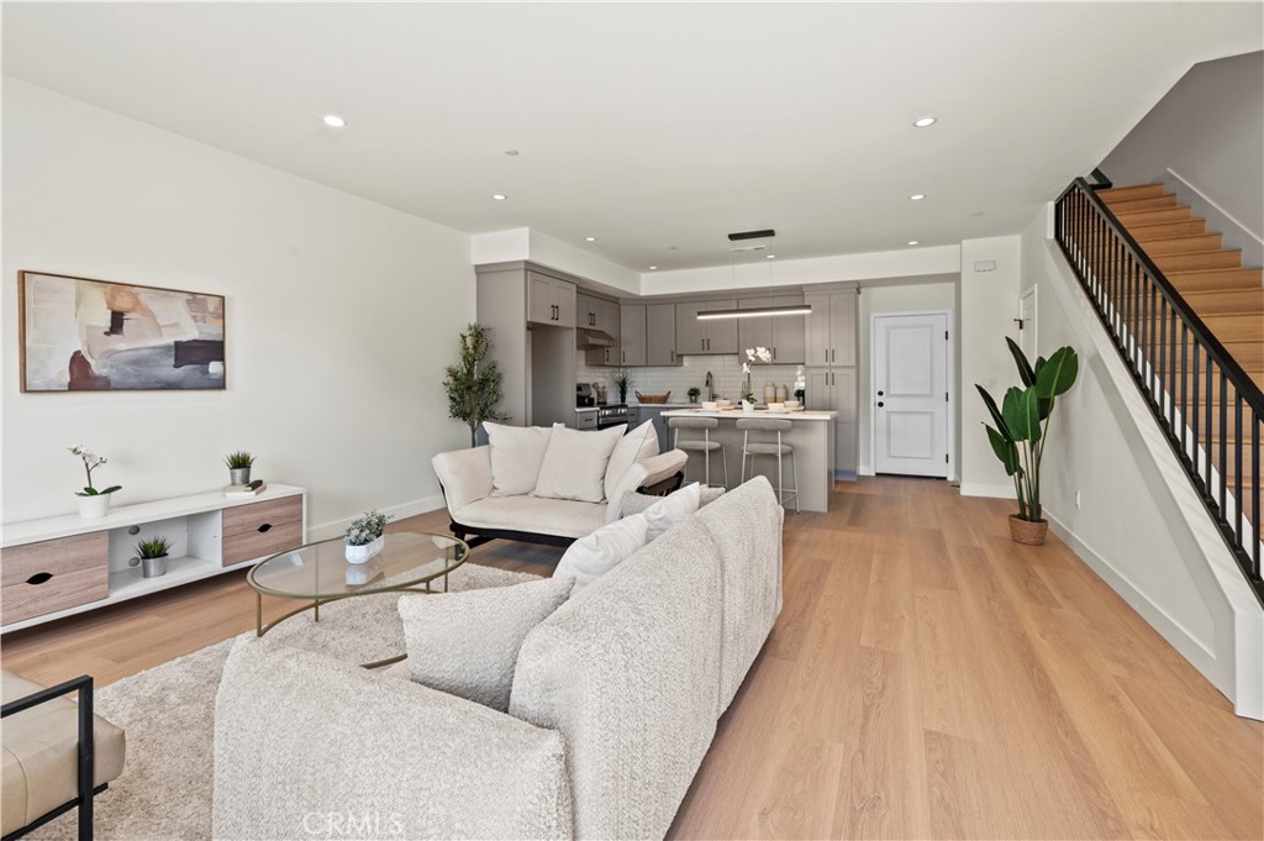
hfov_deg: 100.4
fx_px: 526
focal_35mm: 15
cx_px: 632
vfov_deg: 77.2
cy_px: 420
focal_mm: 15
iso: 640
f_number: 10
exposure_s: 1/5
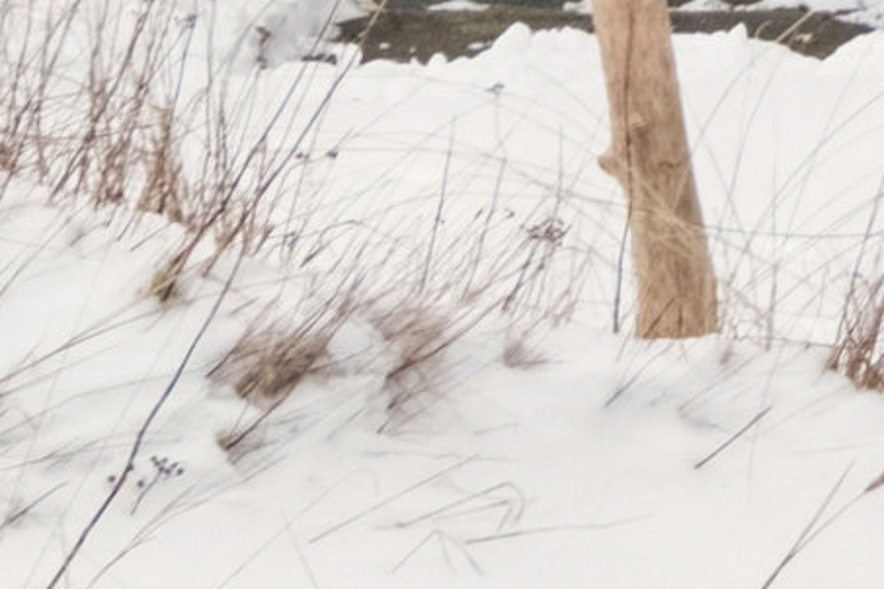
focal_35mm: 225
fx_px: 5525
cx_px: 1811
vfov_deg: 5.9
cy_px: -809
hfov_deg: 8.6
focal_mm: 22.9
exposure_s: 1/500
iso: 800
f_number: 8
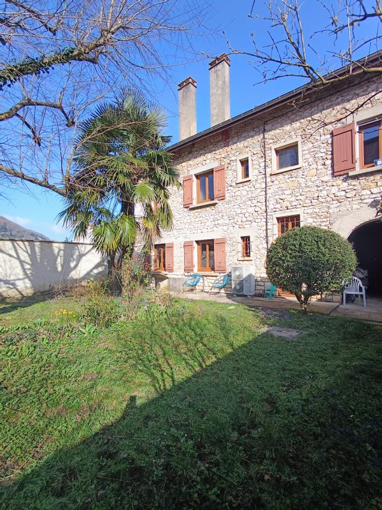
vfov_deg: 94.5
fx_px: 235
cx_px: 191
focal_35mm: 16
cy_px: 255
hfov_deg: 78.1
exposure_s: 1/425
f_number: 2.2
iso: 50
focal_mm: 1.65
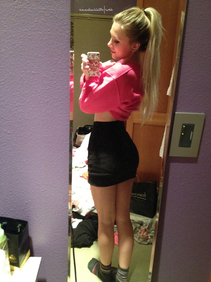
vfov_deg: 52.6
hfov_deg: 40.7
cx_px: 106
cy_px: 141
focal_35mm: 35
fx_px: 284
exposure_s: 1/15
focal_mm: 4.28
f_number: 2.4
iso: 640
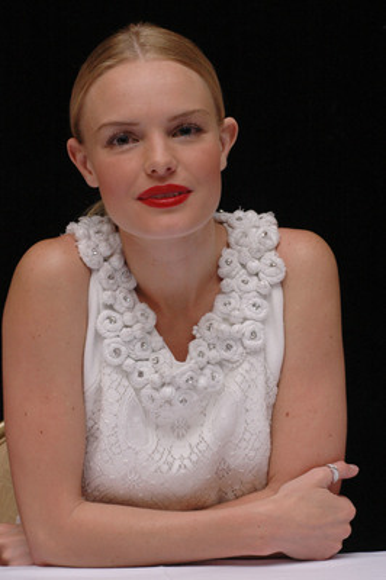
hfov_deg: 11.4
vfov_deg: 17.1
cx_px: 193
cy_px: 290
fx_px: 1933
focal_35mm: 120
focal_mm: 80
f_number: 10
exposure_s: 1/400
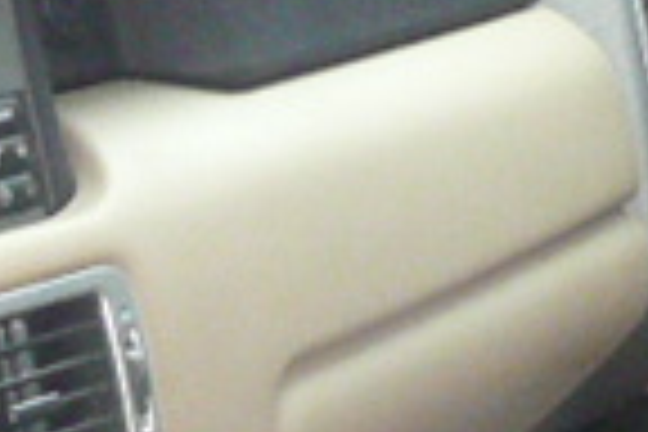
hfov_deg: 8.1
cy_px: 616
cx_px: -252
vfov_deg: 5.5
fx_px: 4500
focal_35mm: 250
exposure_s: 1/30
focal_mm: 5.8
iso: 400
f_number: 3.7
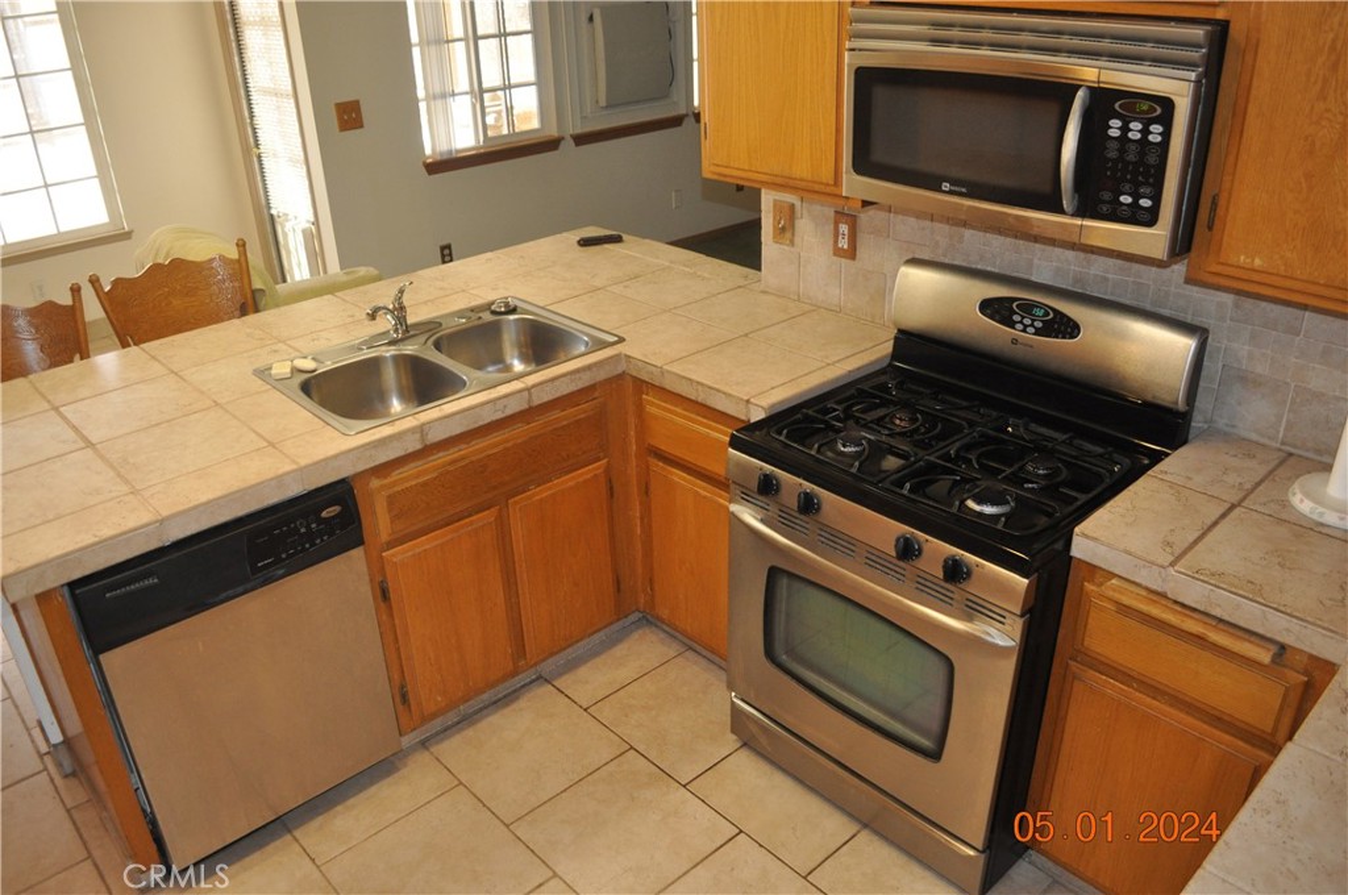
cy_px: 448
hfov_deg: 67.4
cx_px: 674
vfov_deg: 47.8
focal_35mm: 27
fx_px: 1010
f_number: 3.5
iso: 800
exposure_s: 1/60
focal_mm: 18
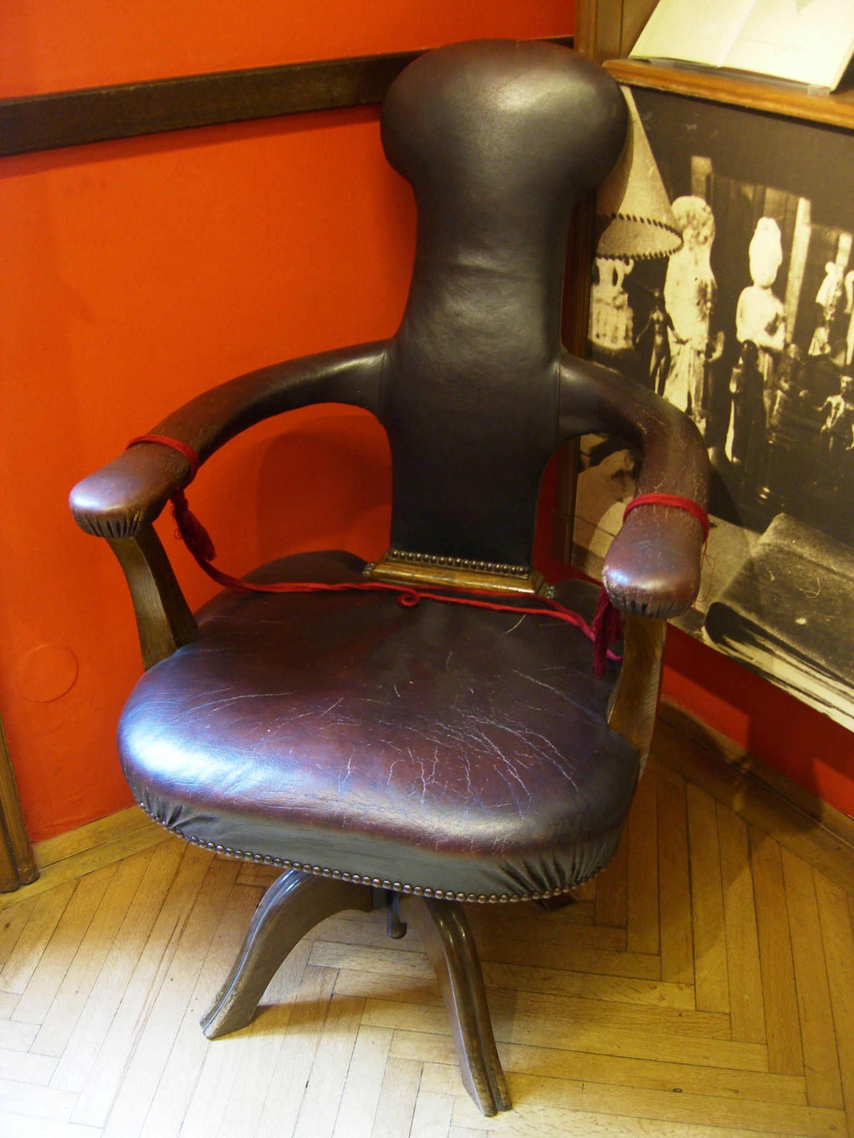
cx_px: 427
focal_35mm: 38
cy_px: 569
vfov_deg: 49.0
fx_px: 1250
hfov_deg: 37.7
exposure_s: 1/8
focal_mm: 7.9
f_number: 2.8
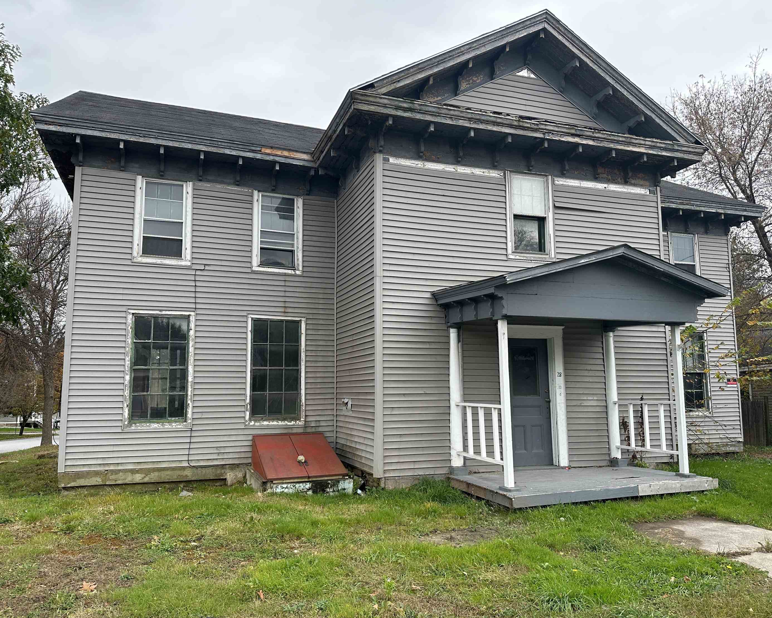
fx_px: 594
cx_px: 379
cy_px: 317
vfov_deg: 54.9
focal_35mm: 26
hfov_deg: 66.0
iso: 80
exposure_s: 1/458
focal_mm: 6.86
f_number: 1.78
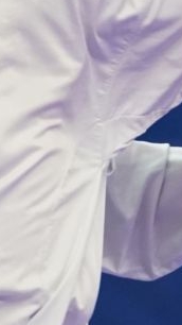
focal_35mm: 1231
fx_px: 10567
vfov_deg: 1.8
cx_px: 200
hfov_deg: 1.0
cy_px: 223
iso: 3200
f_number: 2.8
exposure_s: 1/1000
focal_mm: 200
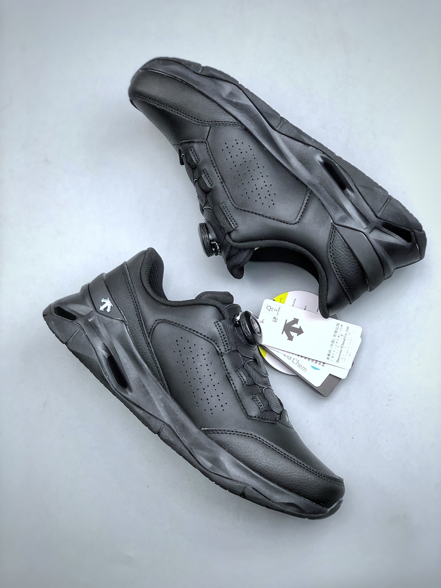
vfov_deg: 33.8
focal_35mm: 57
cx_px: 220
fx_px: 968
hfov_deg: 25.7
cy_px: 294
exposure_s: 1/33
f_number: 2.8
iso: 25
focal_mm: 6.6
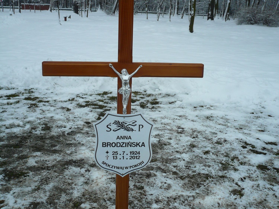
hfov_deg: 50.1
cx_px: 140
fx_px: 298
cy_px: 104
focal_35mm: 37
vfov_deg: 38.7
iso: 100
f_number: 3.1
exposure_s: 1/800
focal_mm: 6.1
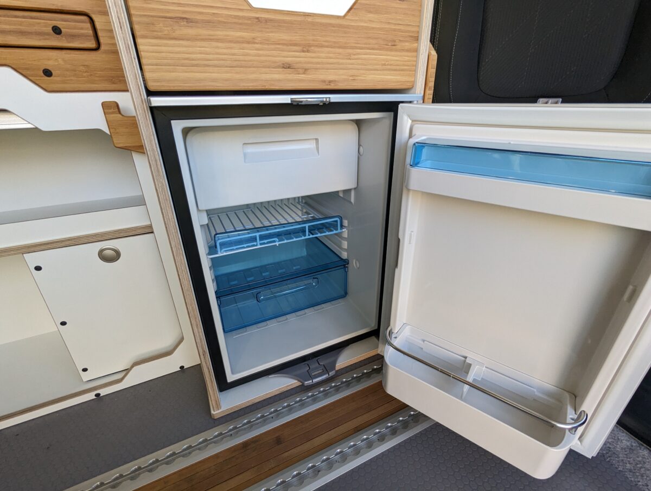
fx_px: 301
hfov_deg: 94.4
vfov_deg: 78.3
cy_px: 246
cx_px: 326
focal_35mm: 16
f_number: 2.2
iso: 116
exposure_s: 1/139
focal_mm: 2.35
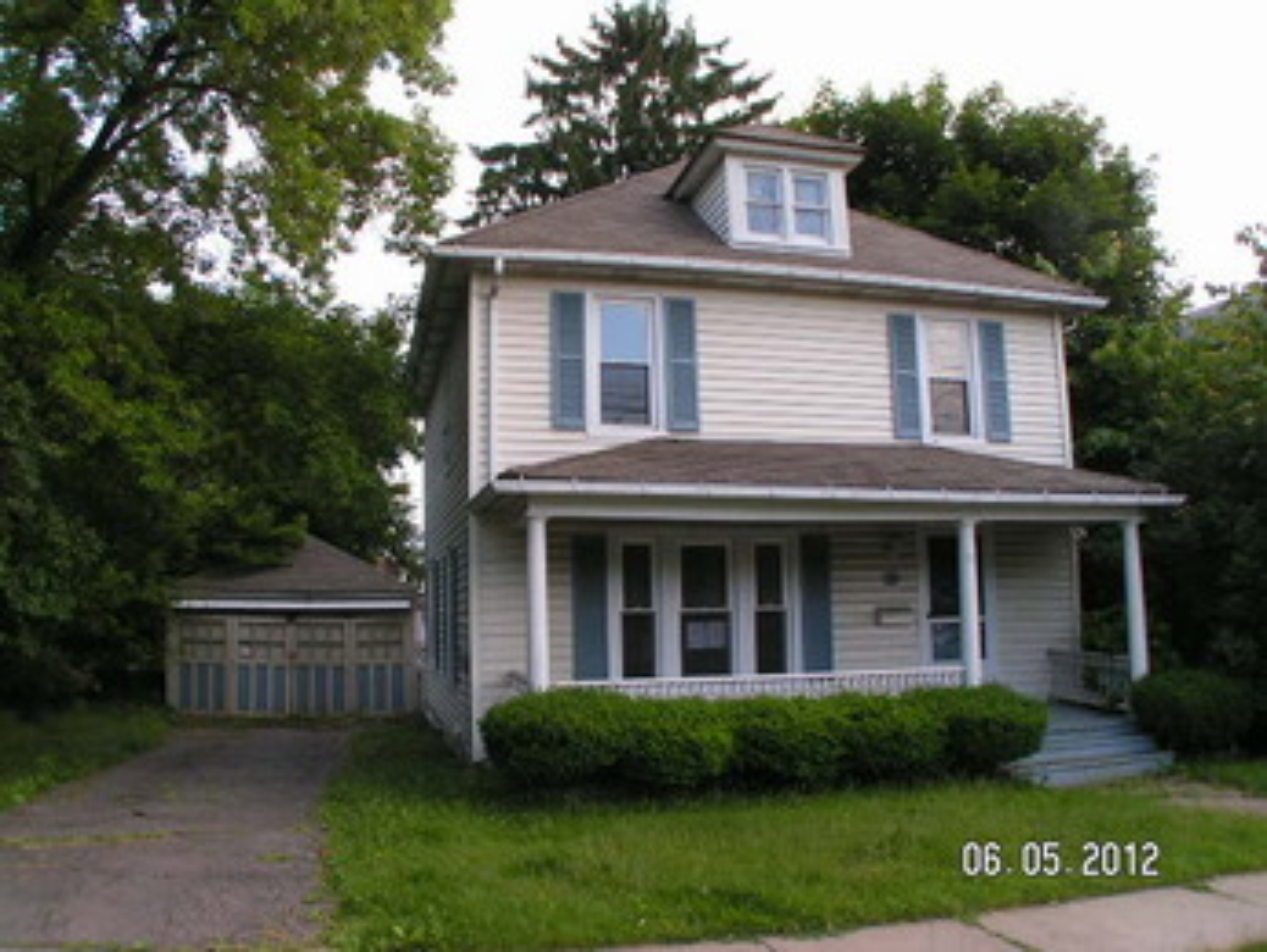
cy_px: 476
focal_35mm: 38
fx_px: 1392
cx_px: 634
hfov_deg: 48.9
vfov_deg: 37.8
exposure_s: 1/60
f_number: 4
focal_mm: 5.8
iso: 50
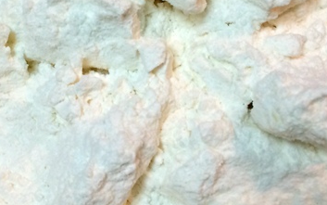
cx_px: 90
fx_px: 722
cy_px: 8
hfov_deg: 25.3
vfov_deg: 15.9
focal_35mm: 81
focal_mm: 4.12
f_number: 2.2
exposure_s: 1/30
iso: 80
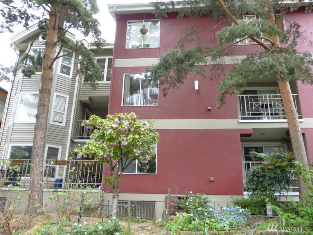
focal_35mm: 28
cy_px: 118
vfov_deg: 49.7
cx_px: 156
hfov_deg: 63.4
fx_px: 253
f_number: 3.1
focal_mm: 5
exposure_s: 1/60
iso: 100
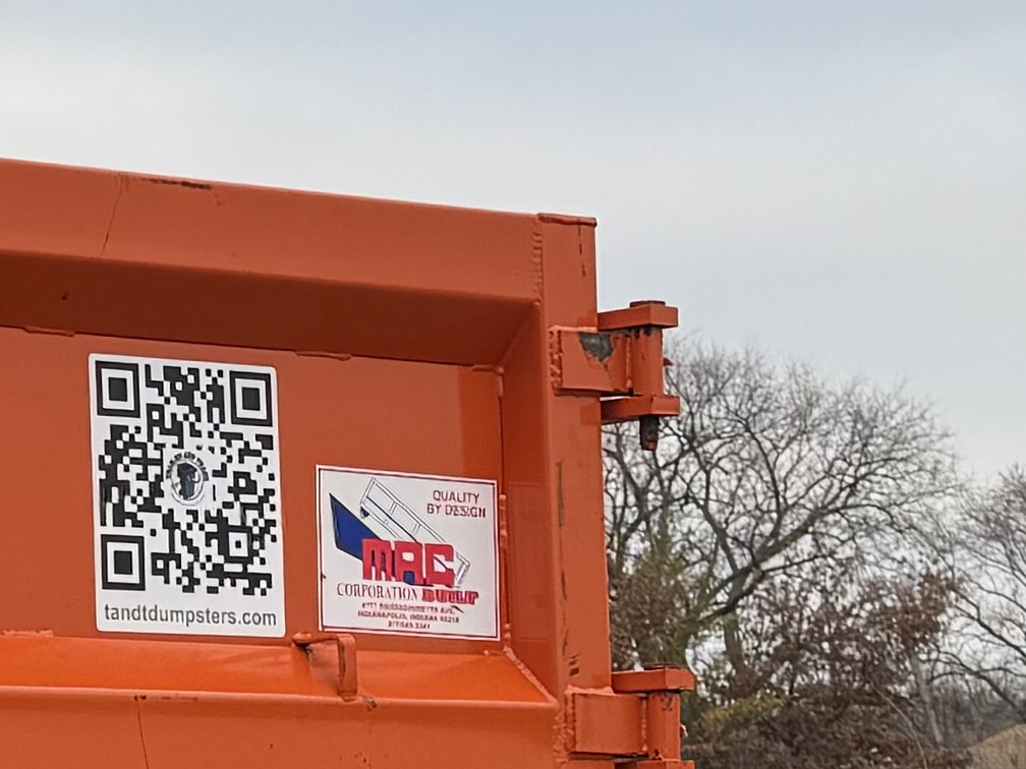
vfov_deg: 10.9
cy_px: 584
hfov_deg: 13.7
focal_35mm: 136
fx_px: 4031
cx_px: -471
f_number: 1.78
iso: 64
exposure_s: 1/121
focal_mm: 6.76
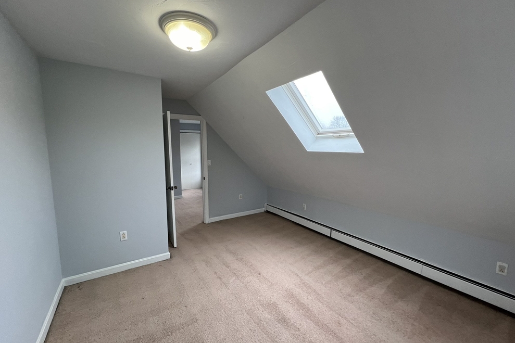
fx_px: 200
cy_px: 175
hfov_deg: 104.3
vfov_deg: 81.2
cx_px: 254
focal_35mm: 14
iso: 100
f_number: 1.8
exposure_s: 1/120
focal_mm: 1.57
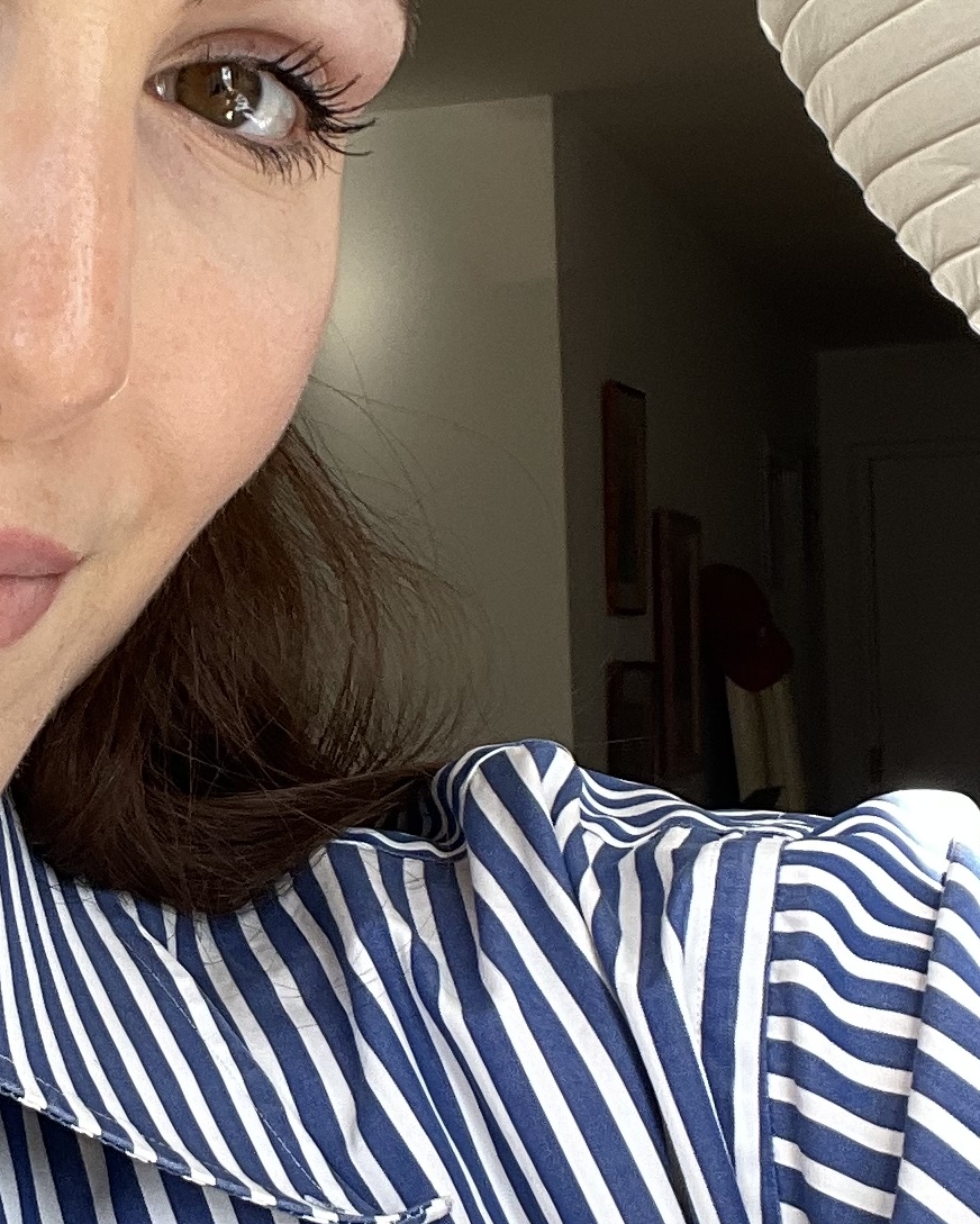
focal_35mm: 83
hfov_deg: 17.9
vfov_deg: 23.0
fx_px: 3008
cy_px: 638
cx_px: -93
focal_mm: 2.71
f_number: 2.2
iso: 40
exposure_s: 1/121
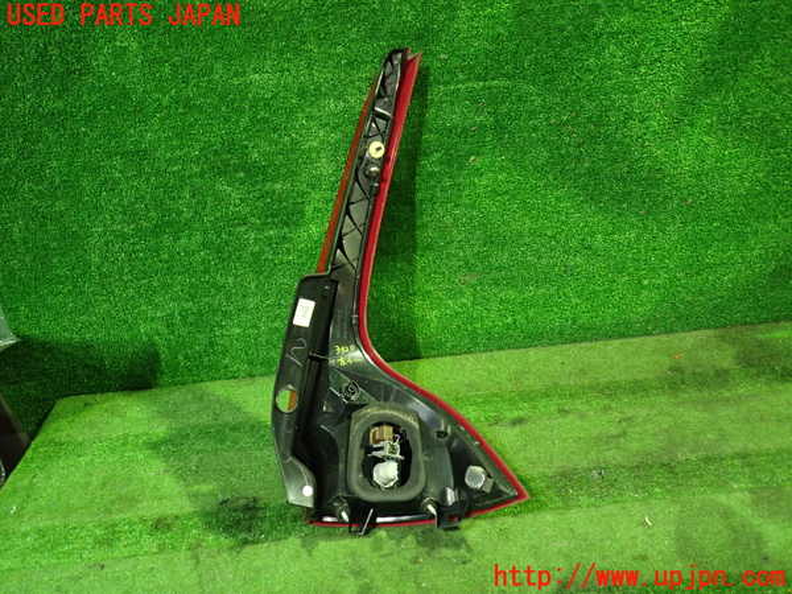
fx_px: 572
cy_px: 297
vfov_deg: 54.9
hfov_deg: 69.4
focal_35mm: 25
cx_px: 396
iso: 800
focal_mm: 4.5
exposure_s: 1/30
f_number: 2
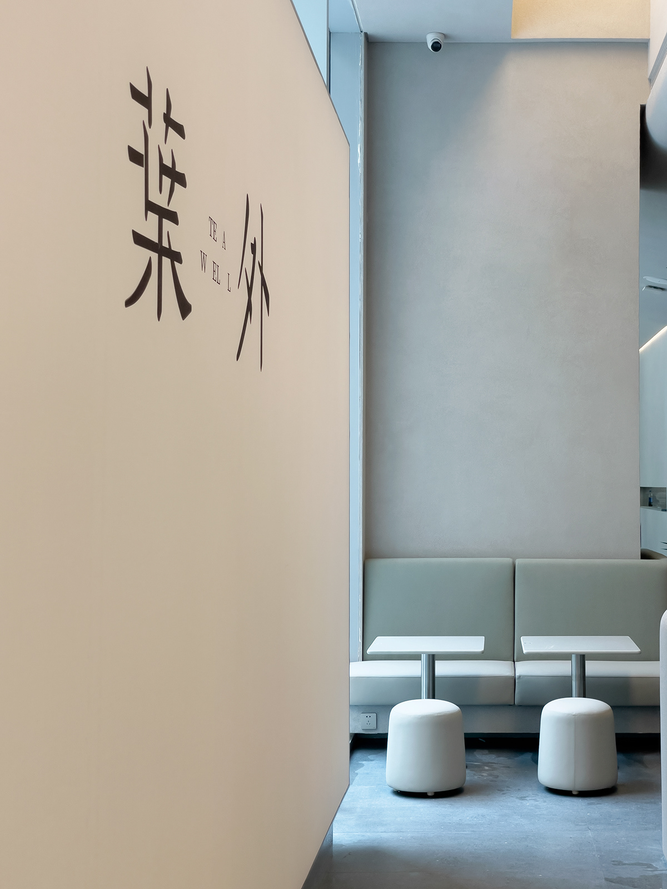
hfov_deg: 28.0
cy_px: 444
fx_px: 1336
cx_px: 334
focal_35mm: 52
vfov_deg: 36.8
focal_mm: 6
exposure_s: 1/100
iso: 32
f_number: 2
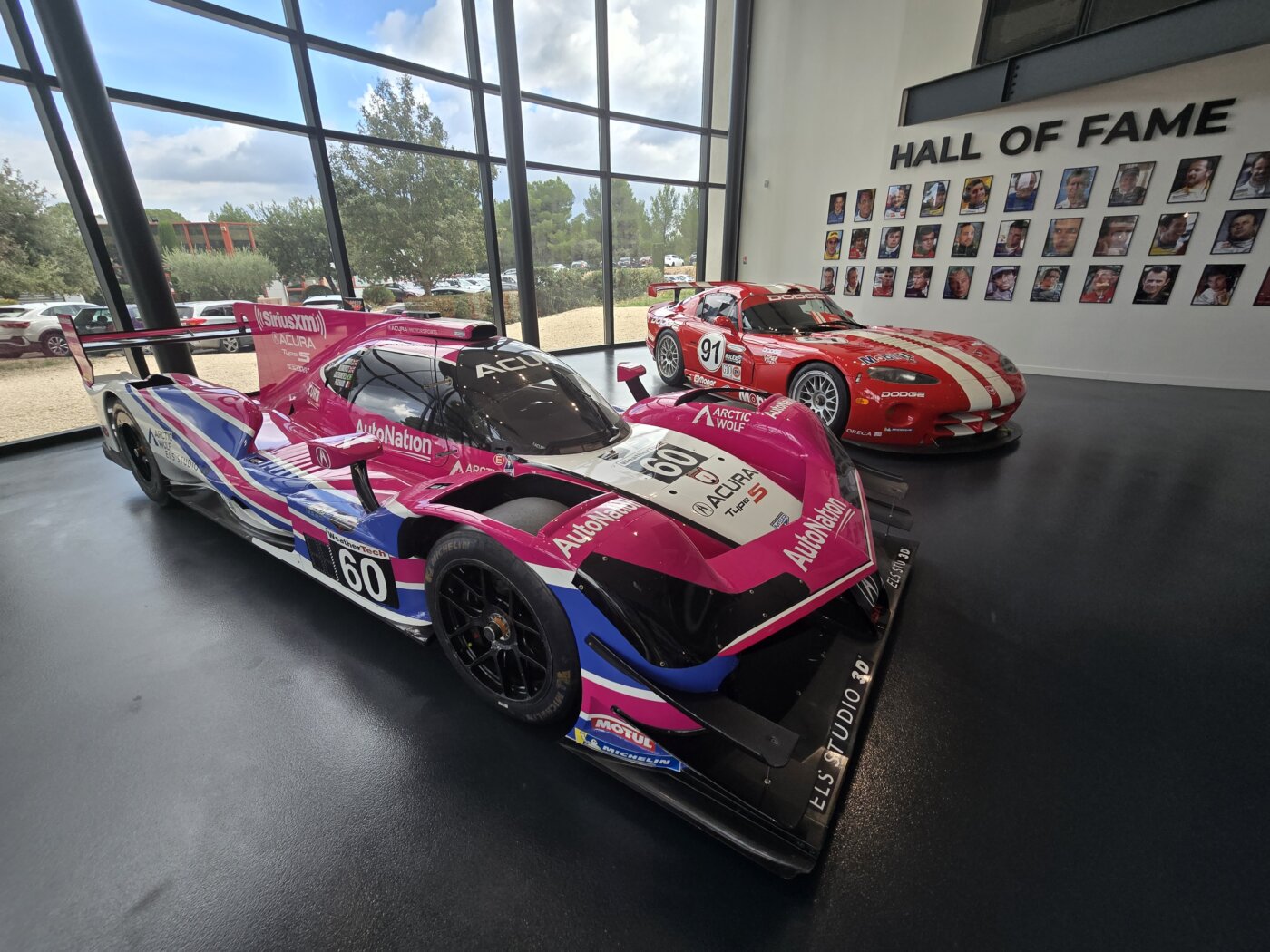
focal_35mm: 13
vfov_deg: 89.9
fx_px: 477
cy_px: 476
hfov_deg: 106.2
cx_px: 635
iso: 50
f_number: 2.2
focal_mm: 2.2
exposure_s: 1/294
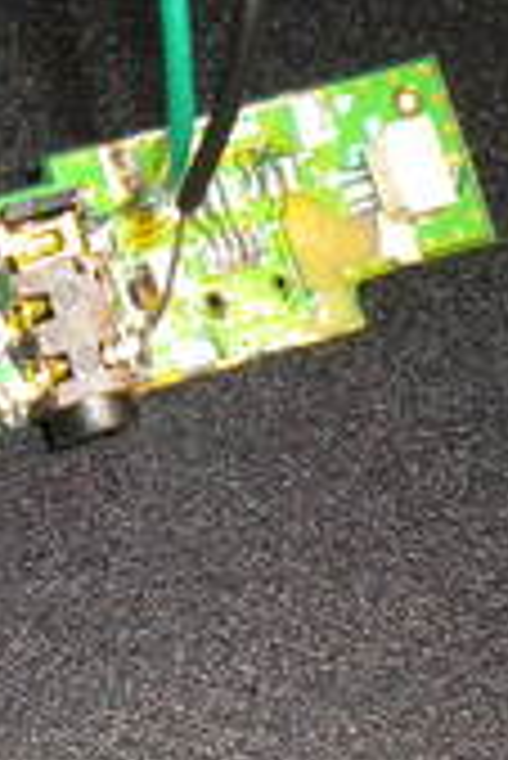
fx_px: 2661
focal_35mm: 126
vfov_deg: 16.2
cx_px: -72
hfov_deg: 10.7
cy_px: 326
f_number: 4.9
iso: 400
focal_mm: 7.4
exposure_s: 1/30
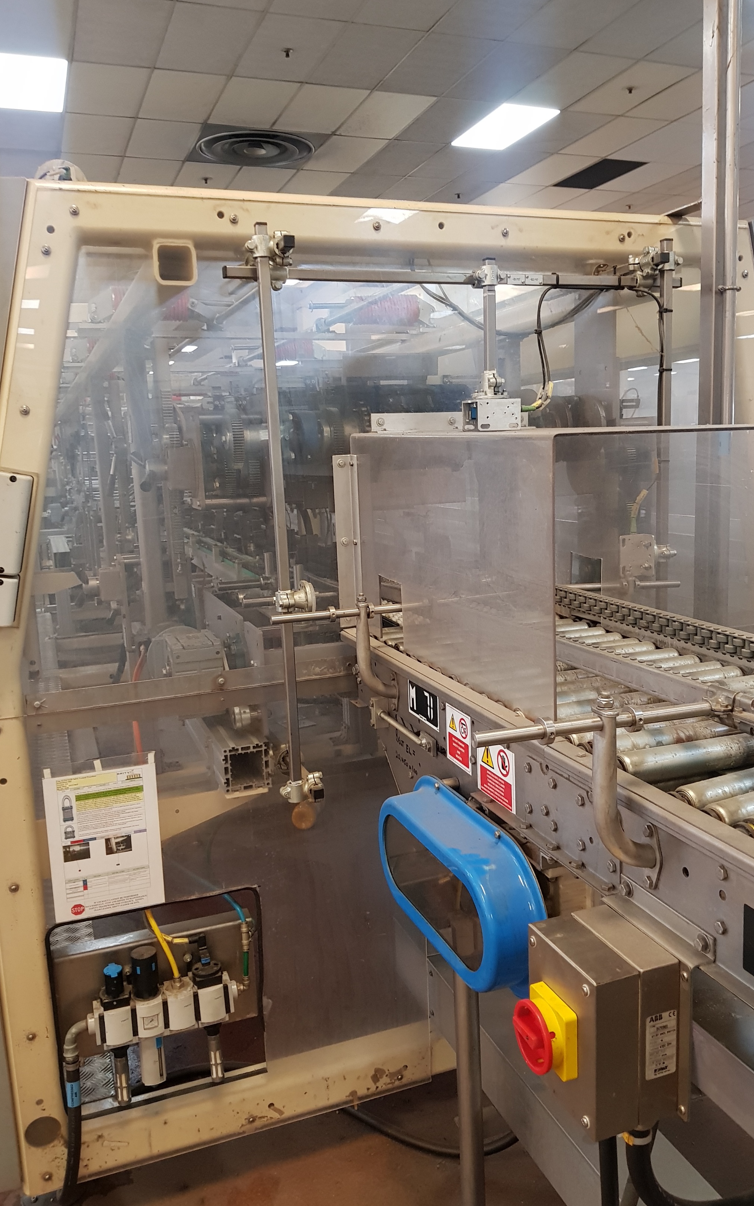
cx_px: 404
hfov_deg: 44.5
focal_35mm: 28
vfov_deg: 66.5
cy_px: 605
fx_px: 921
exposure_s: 1/33
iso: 200
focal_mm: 4.3
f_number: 1.7
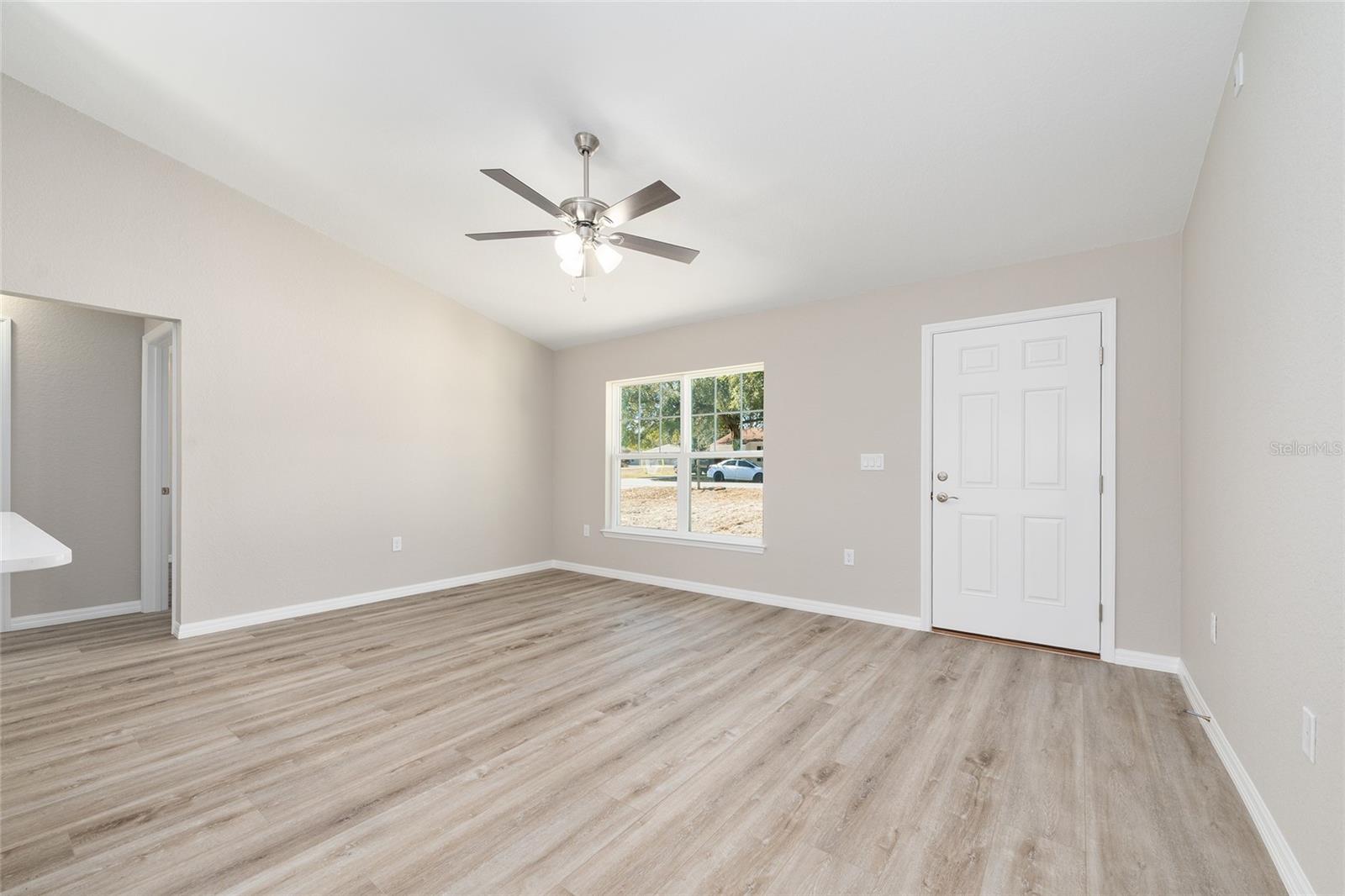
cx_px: 672
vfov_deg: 81.2
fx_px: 523
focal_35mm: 14
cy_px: 448
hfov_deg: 104.3
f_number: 7.1
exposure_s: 1/15
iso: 400
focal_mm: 14
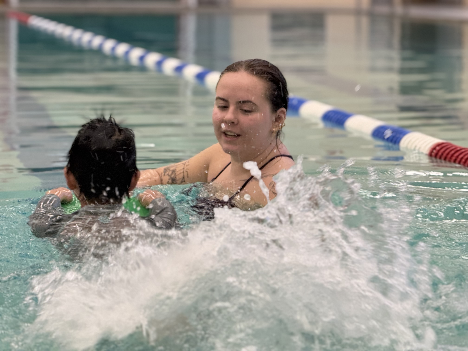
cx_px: 234
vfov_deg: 12.3
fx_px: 1622
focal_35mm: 120
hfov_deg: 16.4
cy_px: 176
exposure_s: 1/60
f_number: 2.8
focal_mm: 15.66
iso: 250
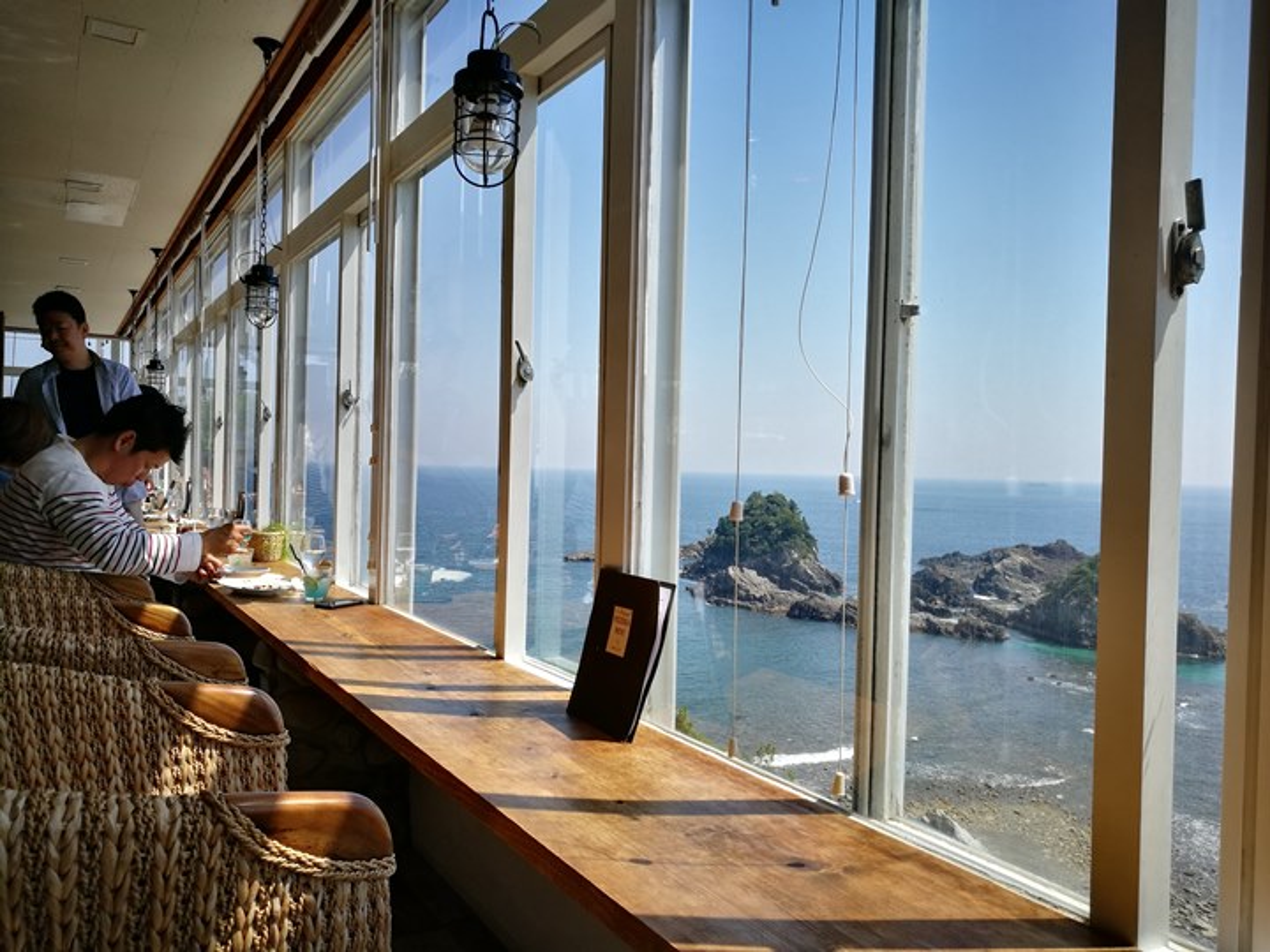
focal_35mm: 27
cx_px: 635
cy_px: 476
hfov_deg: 65.3
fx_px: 991
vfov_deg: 51.4
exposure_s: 1/693
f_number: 2.2
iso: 50
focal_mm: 4.5
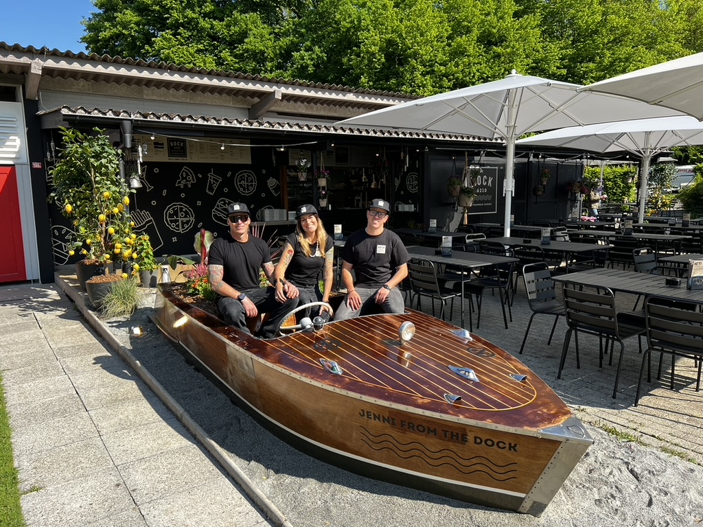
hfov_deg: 67.3
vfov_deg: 53.1
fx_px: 528
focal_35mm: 26
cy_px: 264
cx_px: 352
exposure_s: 1/1058
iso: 50
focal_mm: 5.7
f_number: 1.5
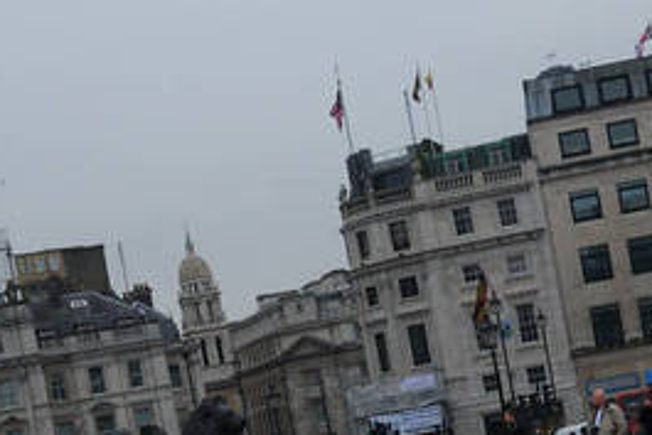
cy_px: 452
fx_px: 1721
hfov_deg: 21.3
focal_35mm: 95
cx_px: 472
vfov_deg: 14.2
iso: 200
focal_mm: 24
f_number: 4
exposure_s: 1/200
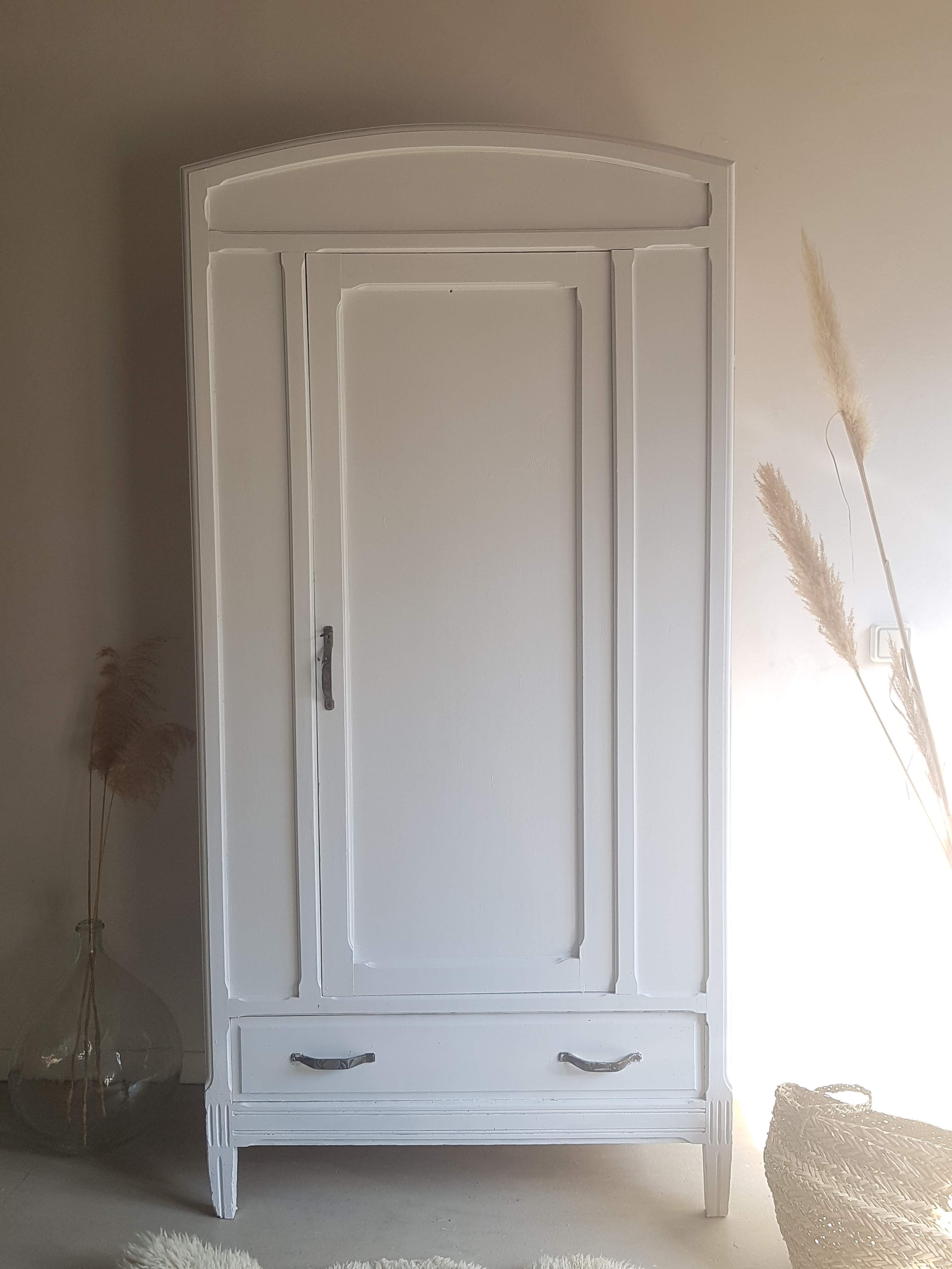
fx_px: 953
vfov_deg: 67.3
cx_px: 476
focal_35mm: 26
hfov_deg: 53.1
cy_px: 634
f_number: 1.7
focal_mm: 4.2
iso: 50
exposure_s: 1/170
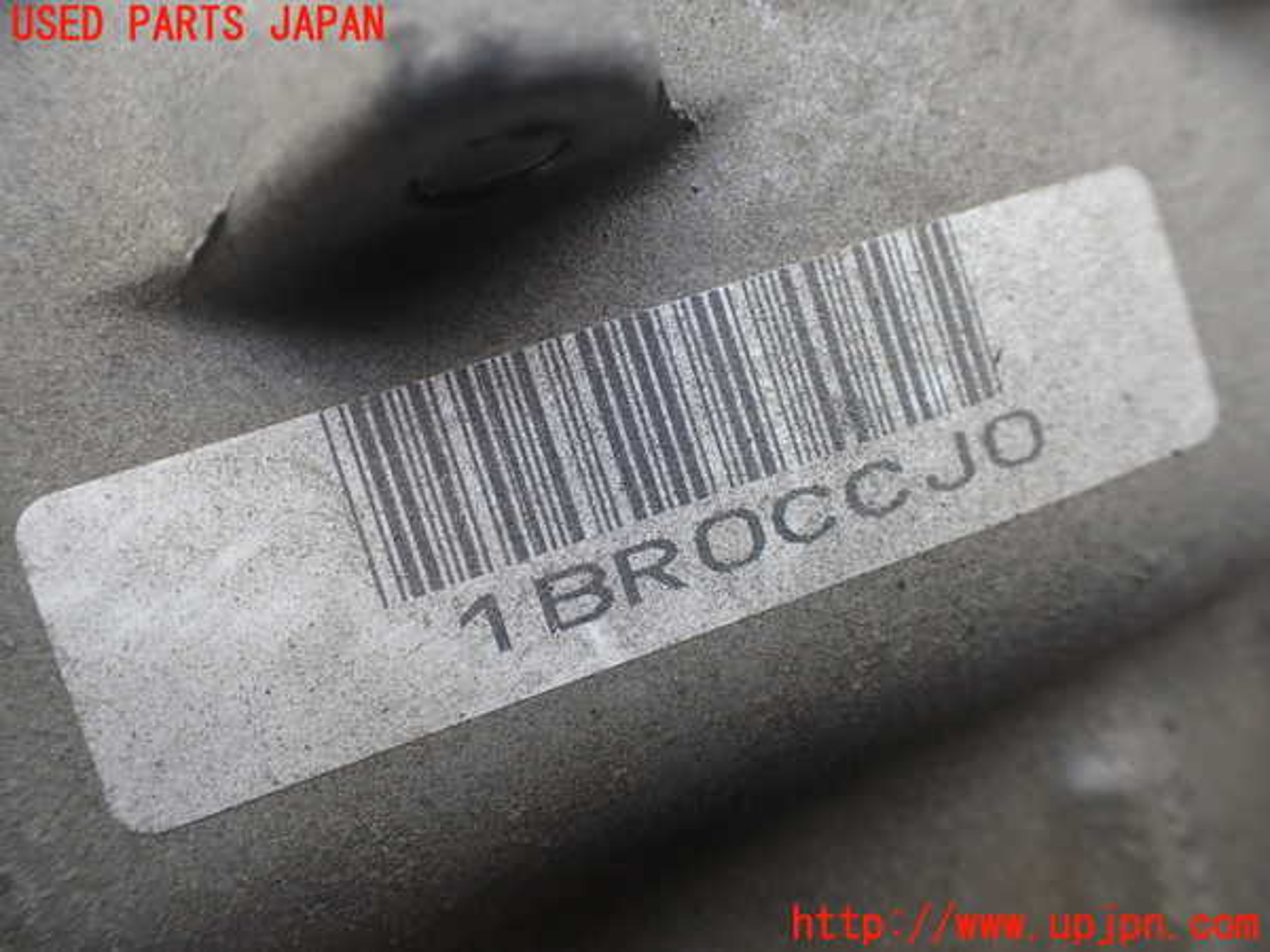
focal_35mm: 30
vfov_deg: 46.8
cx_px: 635
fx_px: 1101
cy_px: 476
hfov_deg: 60.0
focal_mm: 5.4
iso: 125
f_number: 2.3
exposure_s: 1/125
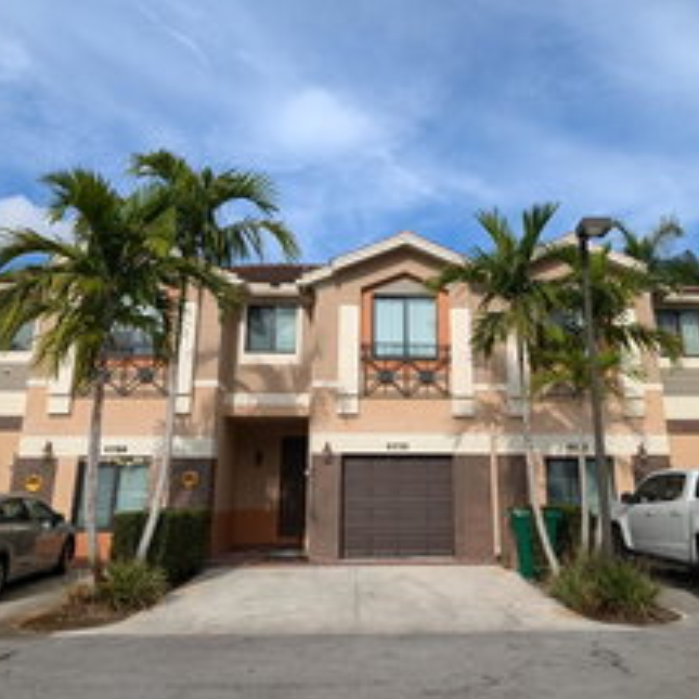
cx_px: 389
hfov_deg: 57.2
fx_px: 640
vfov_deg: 56.9
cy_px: 283
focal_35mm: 28
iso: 51
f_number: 2.2
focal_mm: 2.35
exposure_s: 1/1661
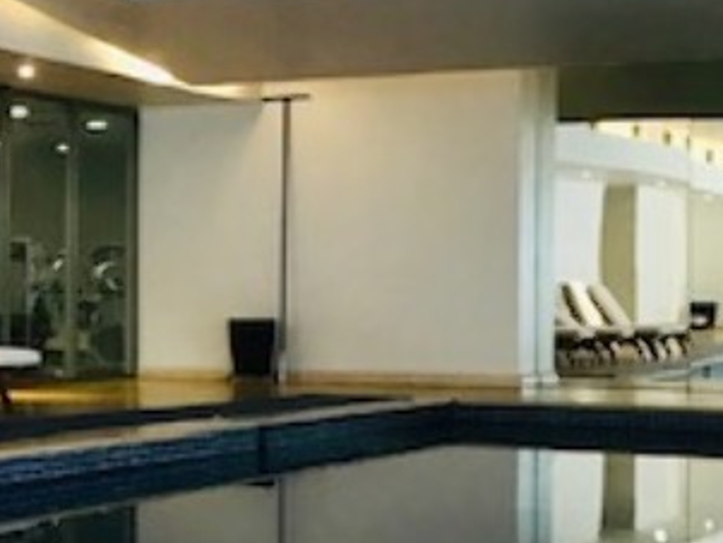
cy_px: 274
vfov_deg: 15.0
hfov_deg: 18.4
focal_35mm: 99
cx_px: -226
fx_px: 2069
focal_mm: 3.99
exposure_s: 1/24
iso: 40
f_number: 1.8
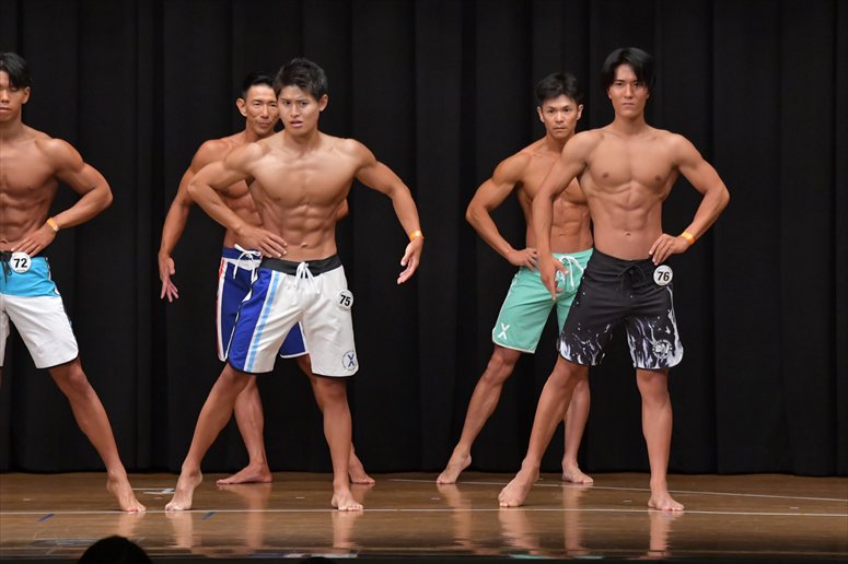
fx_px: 5297
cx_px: 424
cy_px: 282
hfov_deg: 9.2
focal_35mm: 225
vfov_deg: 6.1
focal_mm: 150
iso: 6400
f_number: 5.6
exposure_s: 1/400
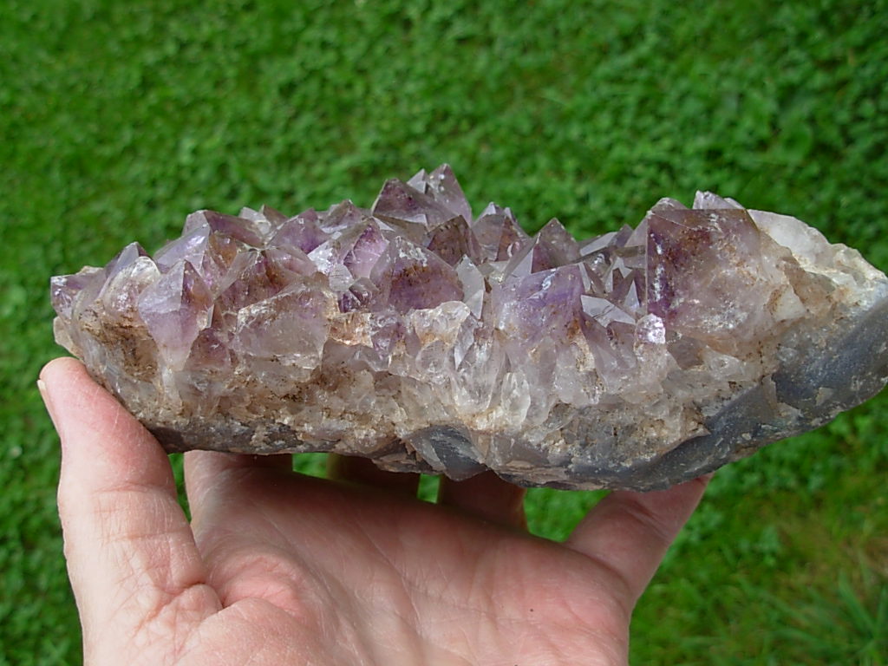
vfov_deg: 37.7
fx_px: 975
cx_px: 444
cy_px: 333
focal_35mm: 38
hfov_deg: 49.0
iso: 50
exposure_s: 1/332
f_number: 2.9
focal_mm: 6.3
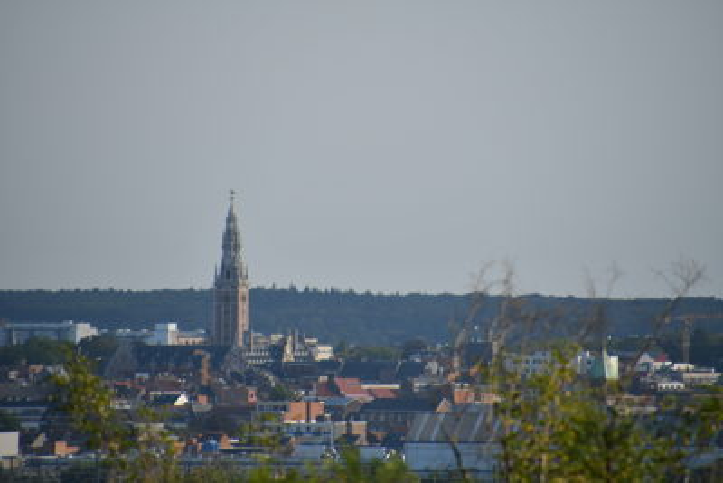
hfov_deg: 4.6
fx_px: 9040
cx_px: 362
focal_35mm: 450
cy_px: 242
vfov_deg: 3.1
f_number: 6.3
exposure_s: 1/400
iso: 125
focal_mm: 300
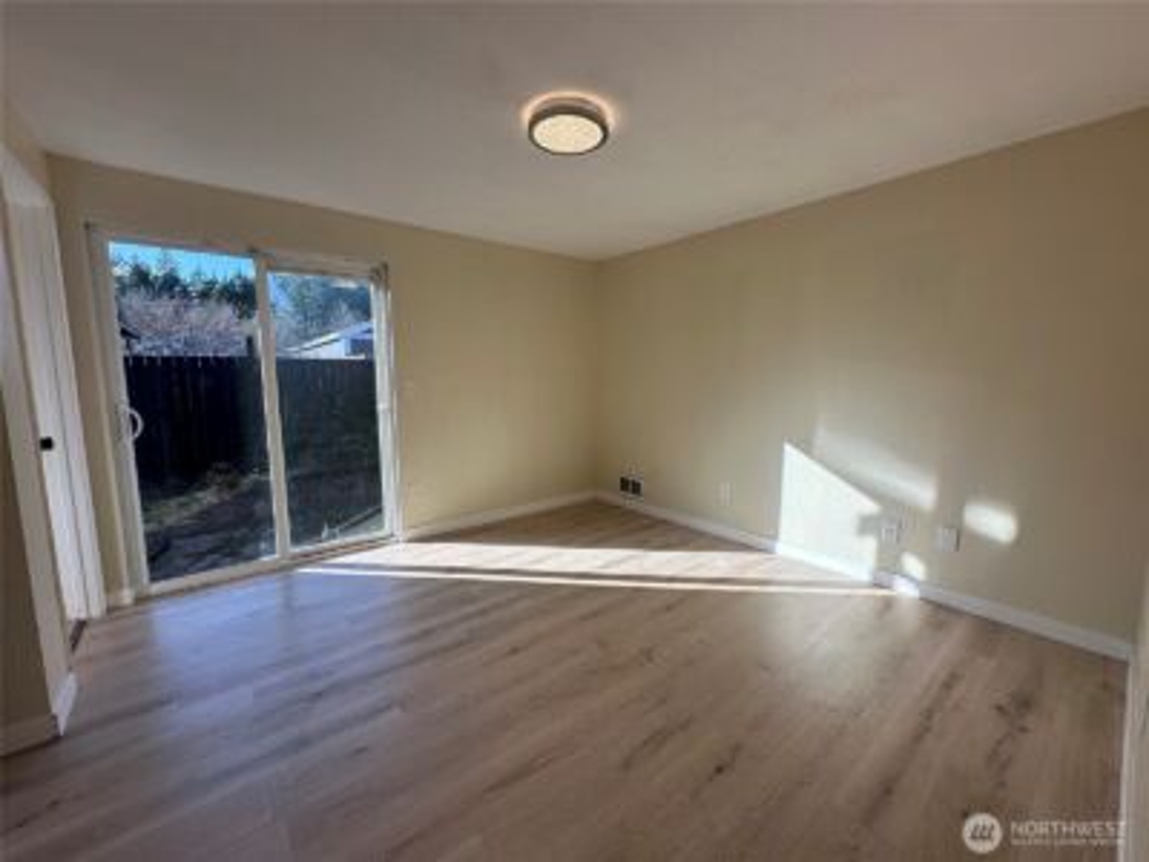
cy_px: 431
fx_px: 465
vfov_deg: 85.7
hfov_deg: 102.1
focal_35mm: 14
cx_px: 574
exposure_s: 1/397
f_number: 2.2
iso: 40
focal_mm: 2.22
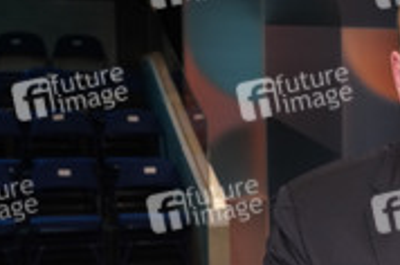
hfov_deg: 24.6
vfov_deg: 17.5
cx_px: 460
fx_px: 843
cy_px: 263
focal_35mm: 76
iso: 2000
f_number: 5
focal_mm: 30
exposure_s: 1/160
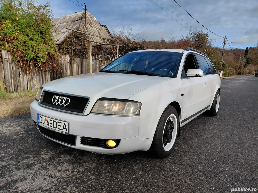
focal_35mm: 25
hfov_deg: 69.4
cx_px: 129
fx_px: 186
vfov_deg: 54.9
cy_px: 96
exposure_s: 1/2005
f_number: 1.8
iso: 50
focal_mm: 4.69
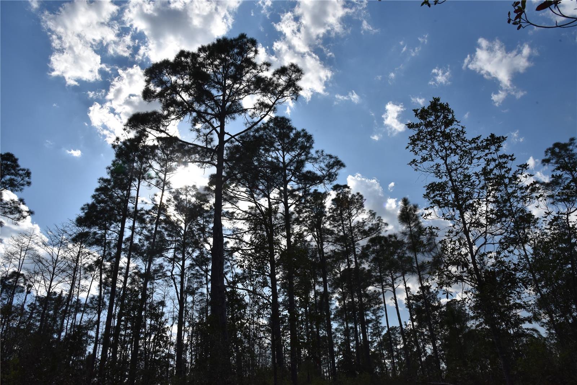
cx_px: 288
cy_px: 192
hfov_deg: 73.7
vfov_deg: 53.1
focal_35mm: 24
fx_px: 385
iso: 1250
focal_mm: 24
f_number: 16
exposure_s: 1/2000
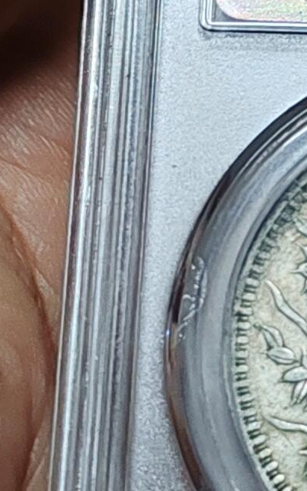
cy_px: 250
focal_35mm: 161
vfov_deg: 13.0
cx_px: 497
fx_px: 2155
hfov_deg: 7.9
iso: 640
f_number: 1.9
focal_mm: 6.12
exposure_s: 1/50
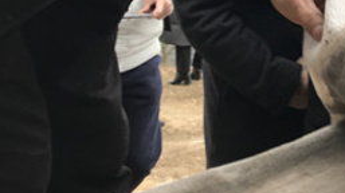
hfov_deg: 18.1
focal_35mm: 107
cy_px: -129
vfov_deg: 10.7
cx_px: 495
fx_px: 978
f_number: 1.8
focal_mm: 3.99
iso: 20
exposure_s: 1/119
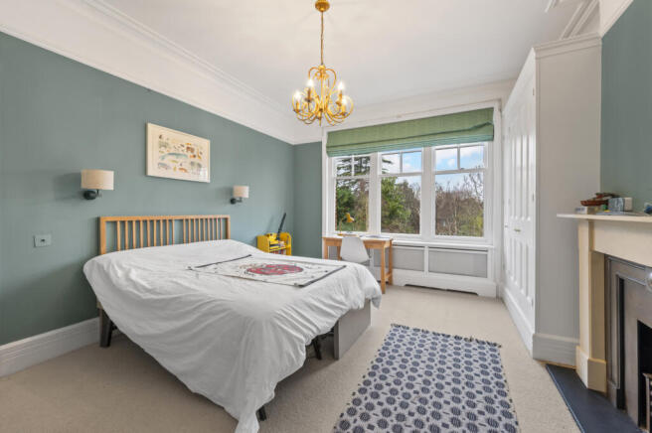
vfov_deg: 81.1
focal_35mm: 14
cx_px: 326
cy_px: 216
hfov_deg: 104.3
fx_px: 253
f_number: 16
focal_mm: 14
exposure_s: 3
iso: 200
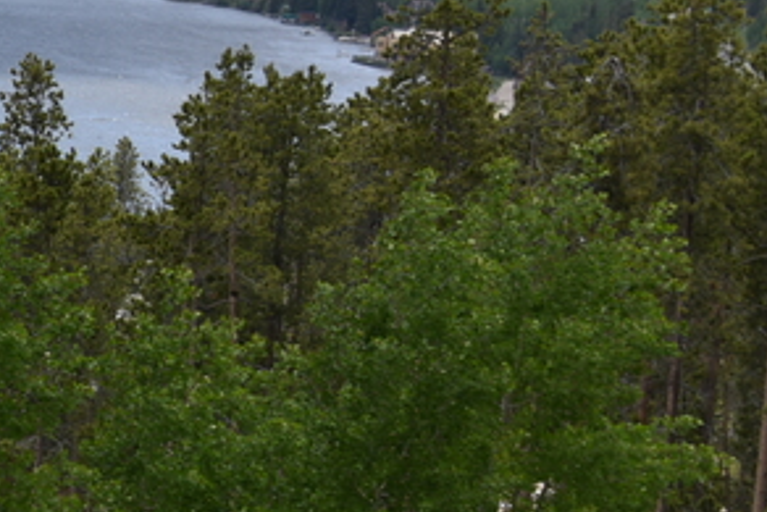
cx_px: -799
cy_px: 255
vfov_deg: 5.7
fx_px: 5137
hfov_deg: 8.1
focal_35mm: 241
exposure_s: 1/250
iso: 100
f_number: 8
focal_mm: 55
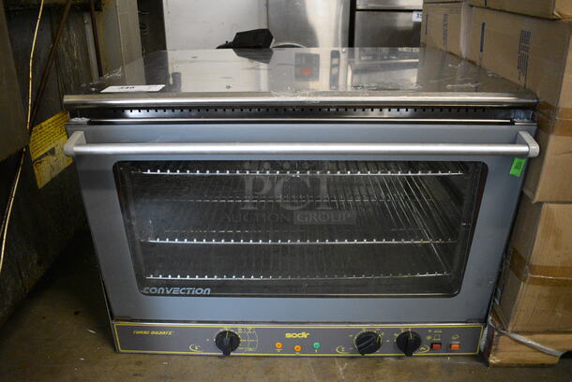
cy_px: 191
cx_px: 286
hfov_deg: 67.3
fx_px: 429
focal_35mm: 27
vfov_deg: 48.0
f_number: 3.5
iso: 4000
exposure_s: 1/125
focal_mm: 18
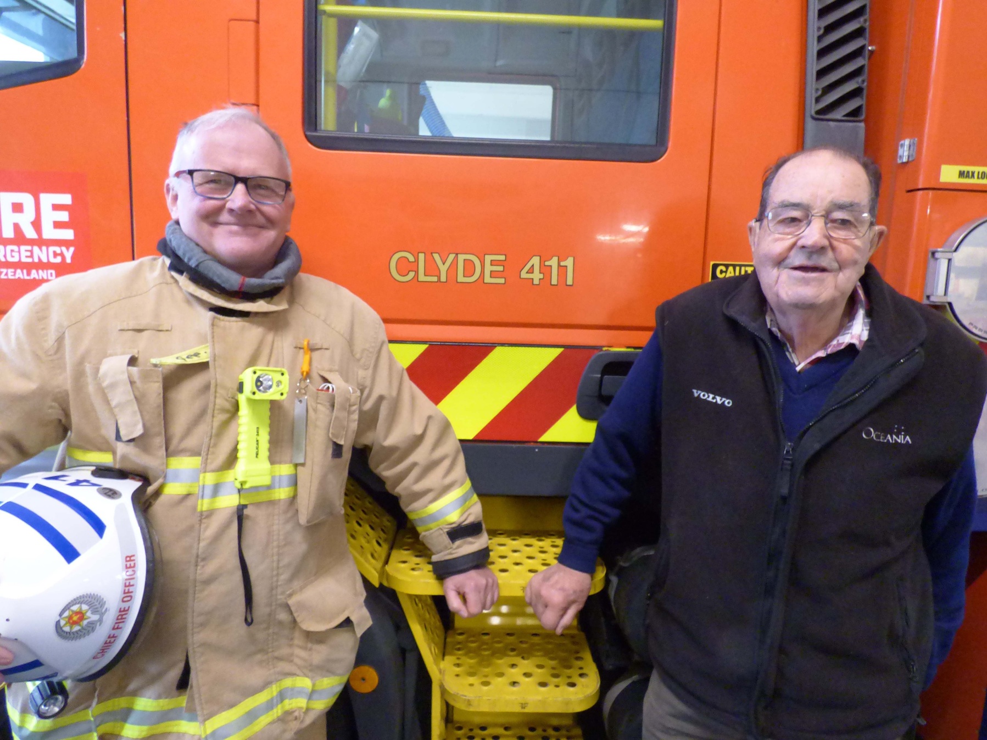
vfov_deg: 66.0
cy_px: 370
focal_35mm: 20
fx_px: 570
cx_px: 494
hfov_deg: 81.8
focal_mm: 3.58
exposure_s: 1/40
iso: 800
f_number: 2.8
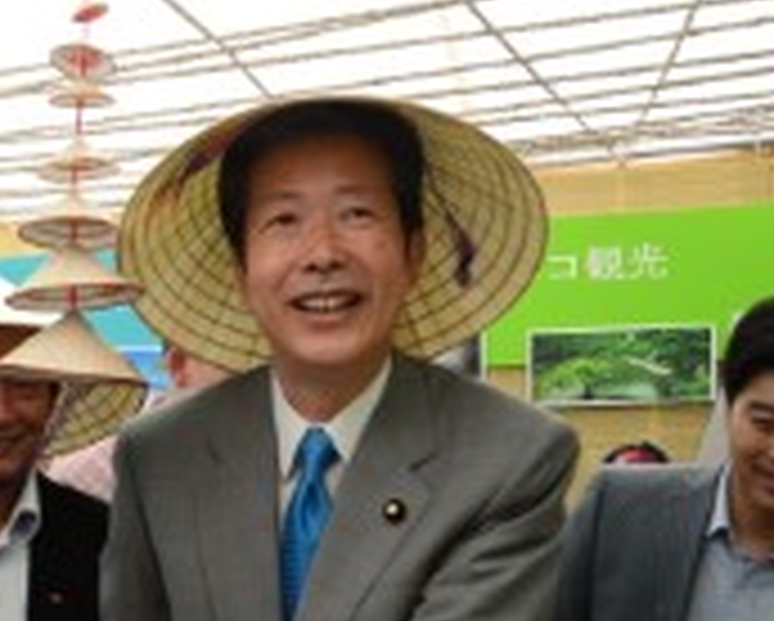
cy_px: 567
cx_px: -97
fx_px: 1651
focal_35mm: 72
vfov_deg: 20.8
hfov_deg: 24.5
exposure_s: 1/100
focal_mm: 24
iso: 180
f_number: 4.5
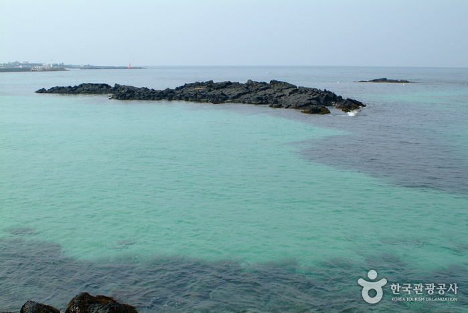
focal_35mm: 42
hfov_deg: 46.3
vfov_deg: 32.0
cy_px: 156
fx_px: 547
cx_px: 234
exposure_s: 1/250
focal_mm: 28
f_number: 8
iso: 200
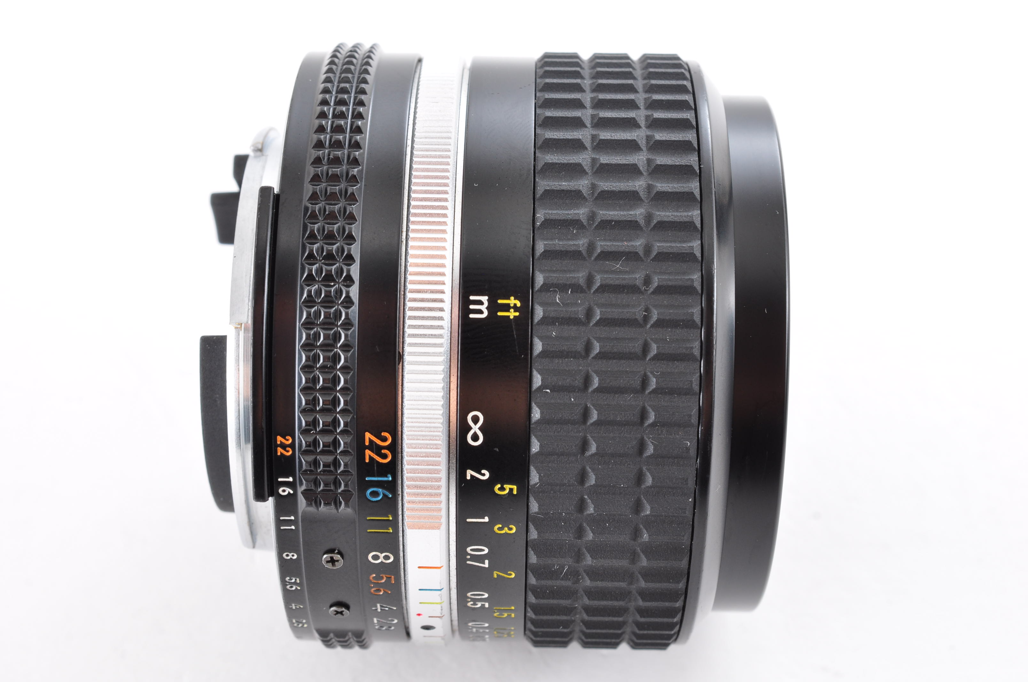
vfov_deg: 22.6
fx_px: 1711
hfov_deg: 33.4
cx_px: 514
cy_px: 341
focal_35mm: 60
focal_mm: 40
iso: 200
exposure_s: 1/200
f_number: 16
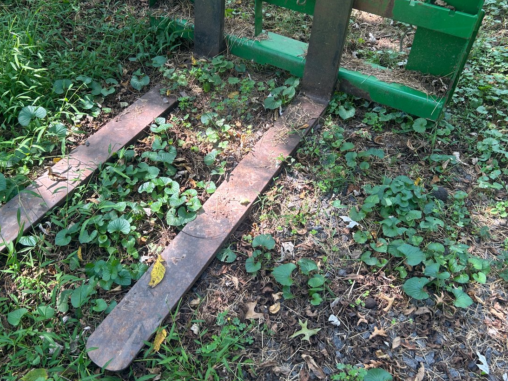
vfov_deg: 39.2
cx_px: 220
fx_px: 528
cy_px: 128
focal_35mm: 36
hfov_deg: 51.2
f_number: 1.5
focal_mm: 5.7
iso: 50
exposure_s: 1/121
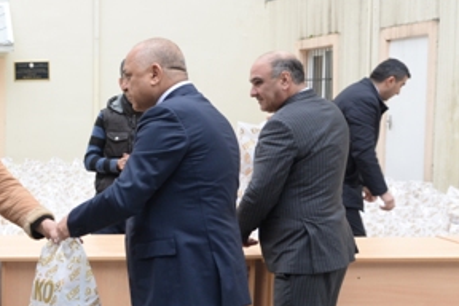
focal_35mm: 71
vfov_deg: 19.2
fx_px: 905
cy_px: 189
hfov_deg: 26.3
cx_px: -45
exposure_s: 1/125
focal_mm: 32
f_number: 6.3
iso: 560
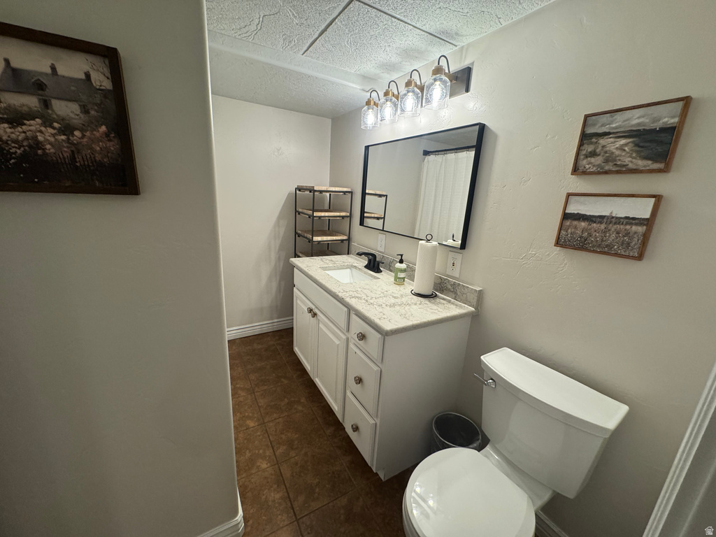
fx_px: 290
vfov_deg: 85.7
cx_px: 358
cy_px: 268
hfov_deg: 102.1
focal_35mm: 14
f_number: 2.2
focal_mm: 2.22
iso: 250
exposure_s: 1/120
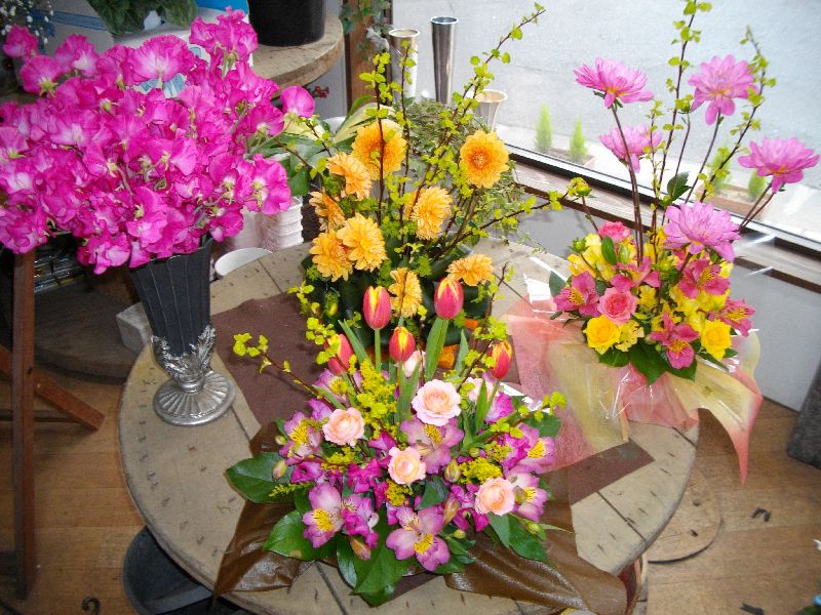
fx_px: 735
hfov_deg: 58.4
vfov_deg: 45.4
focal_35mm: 31
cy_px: 308
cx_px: 410
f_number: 2.9
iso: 200
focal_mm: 5.7
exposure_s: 1/50
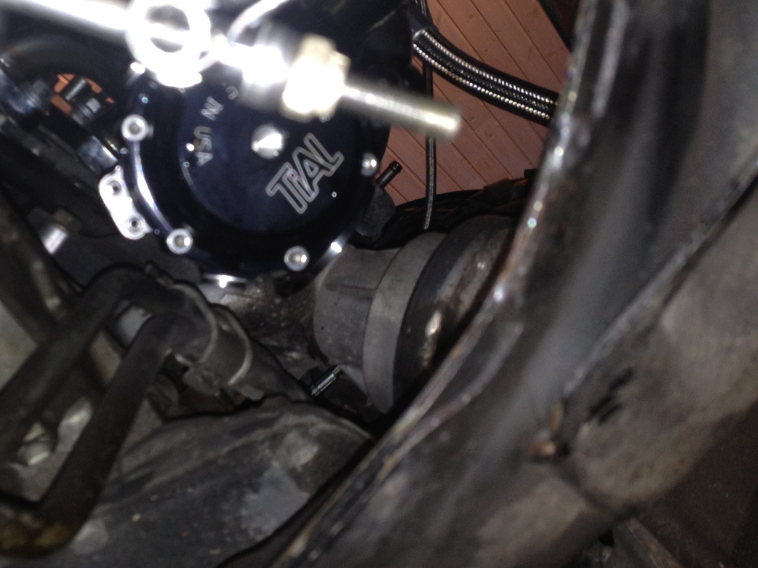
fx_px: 1248
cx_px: 201
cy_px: 211
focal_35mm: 57
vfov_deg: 25.6
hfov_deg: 33.2
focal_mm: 4.28
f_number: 2.4
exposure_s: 1/20
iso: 80
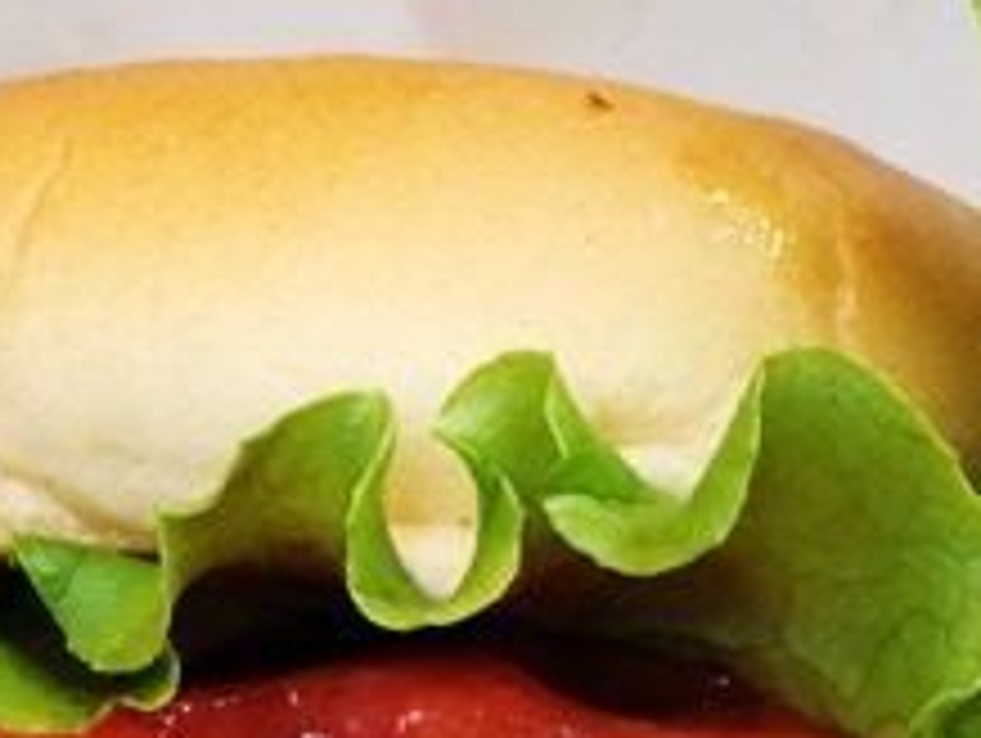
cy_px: 774
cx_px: 441
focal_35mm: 89
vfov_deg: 16.2
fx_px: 2525
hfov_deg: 22.0
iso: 200
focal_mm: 4.5
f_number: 4
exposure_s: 1/50
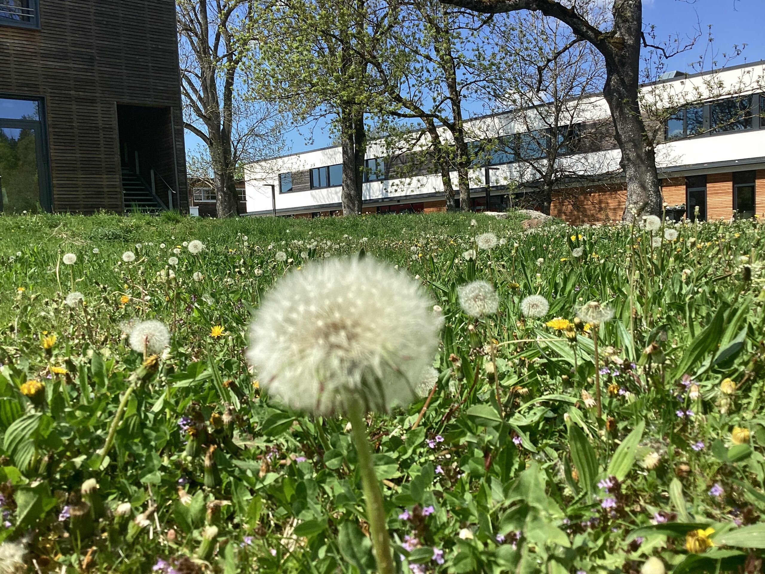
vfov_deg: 45.4
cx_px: 382
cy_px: 287
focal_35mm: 31
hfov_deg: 58.4
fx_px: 685
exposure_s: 1/1045
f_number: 2.4
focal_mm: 3.3
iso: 25
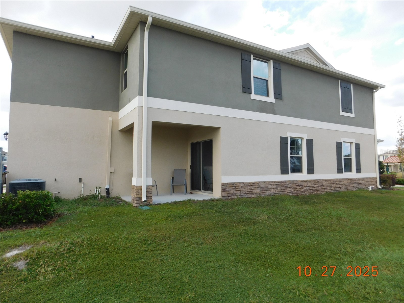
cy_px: 152
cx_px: 202
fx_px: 268
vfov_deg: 58.9
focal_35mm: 23
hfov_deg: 73.9
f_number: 3
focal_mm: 4
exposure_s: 1/500
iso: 125
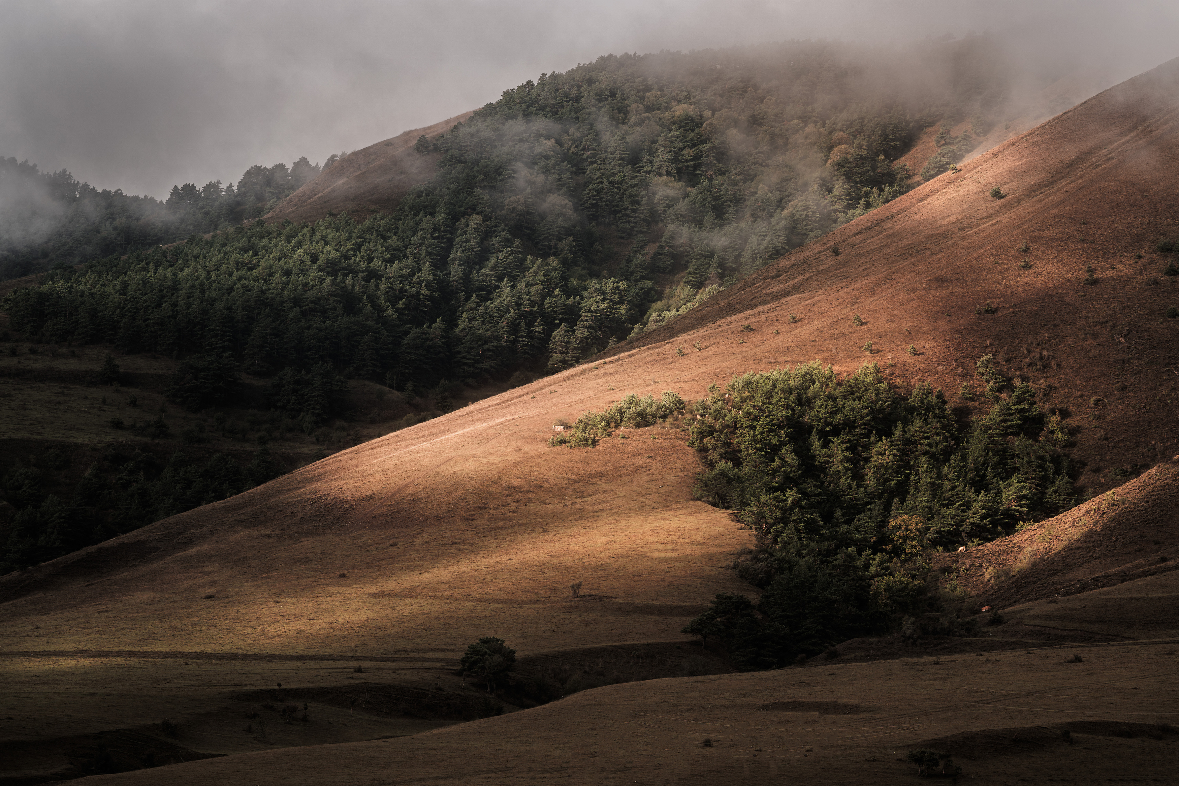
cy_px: 393
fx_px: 4912
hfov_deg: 13.7
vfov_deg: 9.1
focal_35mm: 150
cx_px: 590
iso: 50
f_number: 8
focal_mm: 100
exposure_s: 1/45
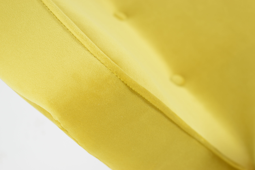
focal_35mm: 69
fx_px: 489
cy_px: 85
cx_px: 128
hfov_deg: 29.2
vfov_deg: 19.8
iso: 100
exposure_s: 1/8
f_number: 5.3
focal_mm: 46
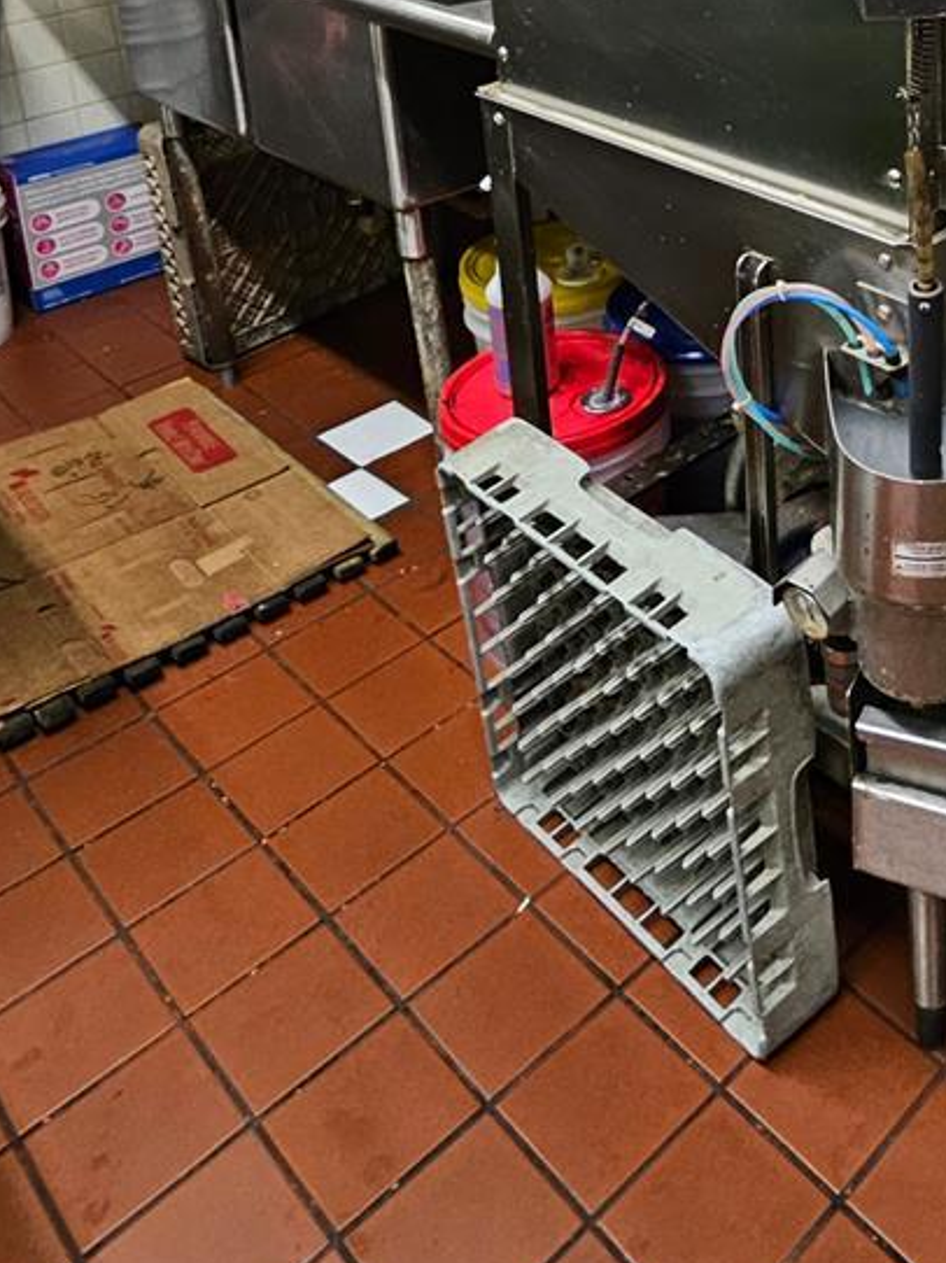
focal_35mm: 36
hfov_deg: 37.1
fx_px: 1313
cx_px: 854
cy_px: -16
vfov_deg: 43.5
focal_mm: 1.7
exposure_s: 1/60
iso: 200
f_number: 2.2
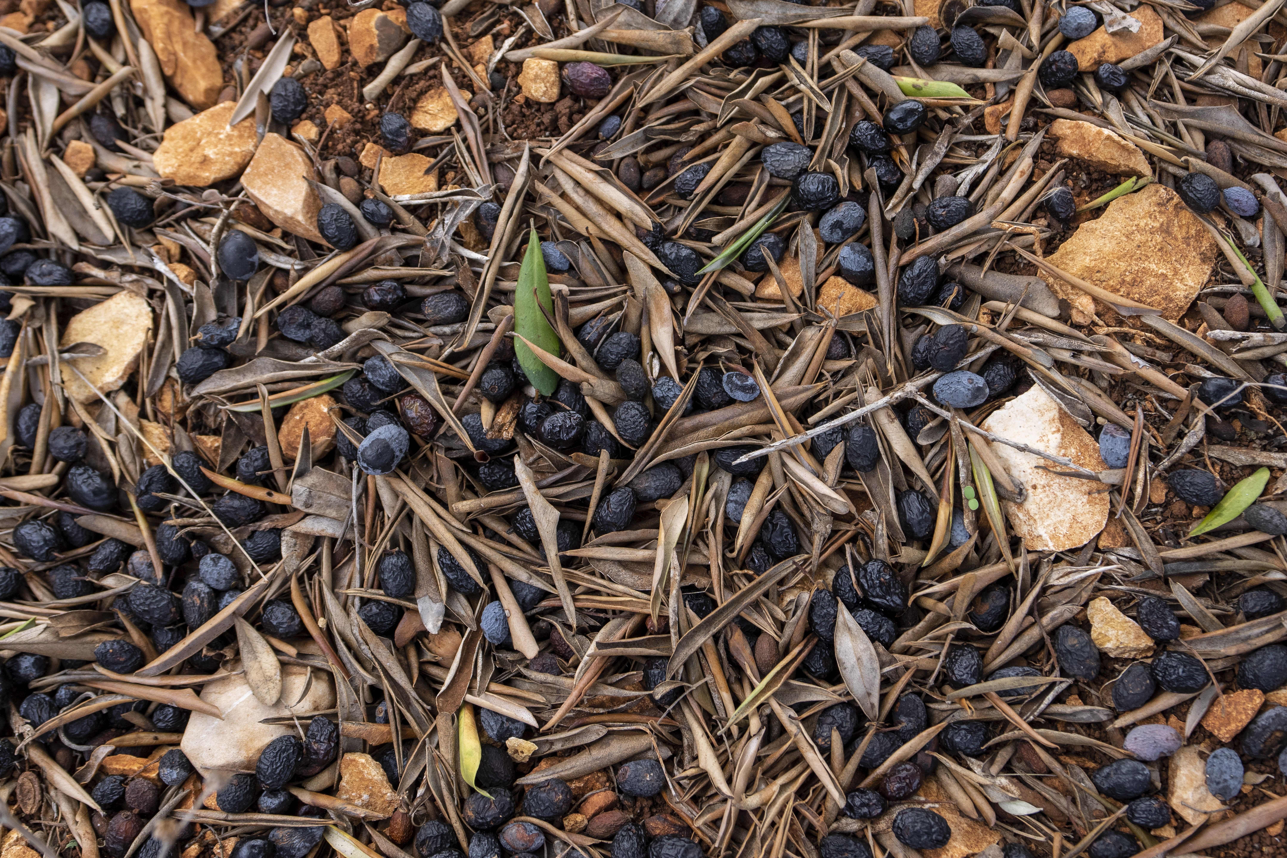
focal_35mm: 36
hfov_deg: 53.1
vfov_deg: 36.9
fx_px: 1287
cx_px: 644
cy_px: 429
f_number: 4
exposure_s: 1/500
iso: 400
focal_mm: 24
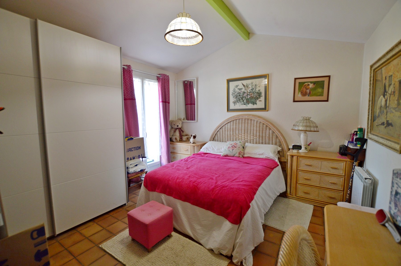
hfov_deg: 100.4
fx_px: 167
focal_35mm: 15
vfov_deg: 77.2
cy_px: 133
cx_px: 200
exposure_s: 1/60
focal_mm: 10
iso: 450
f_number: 3.5
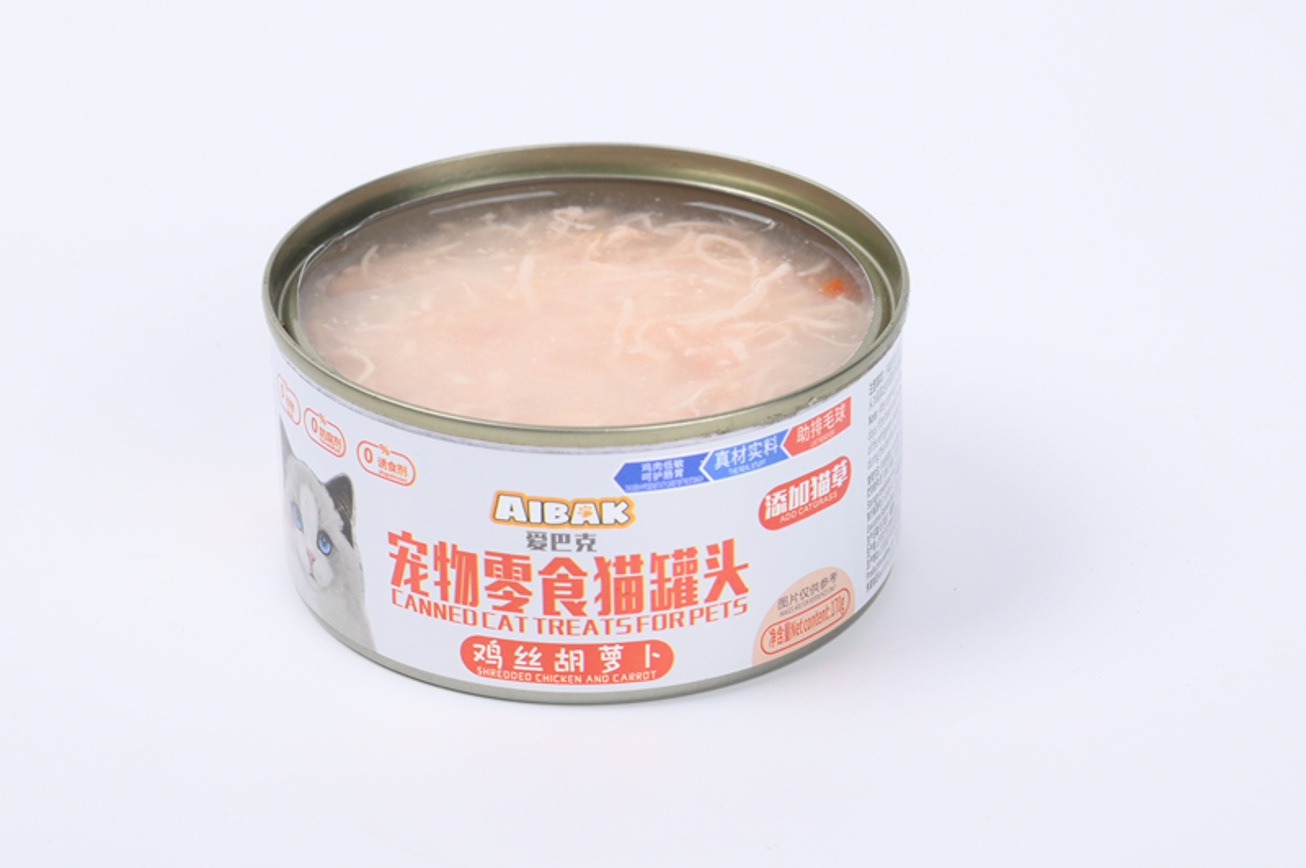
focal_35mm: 150
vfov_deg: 9.1
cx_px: 619
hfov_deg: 13.7
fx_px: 5437
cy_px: 415
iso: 125
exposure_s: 1/125
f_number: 11
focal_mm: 120
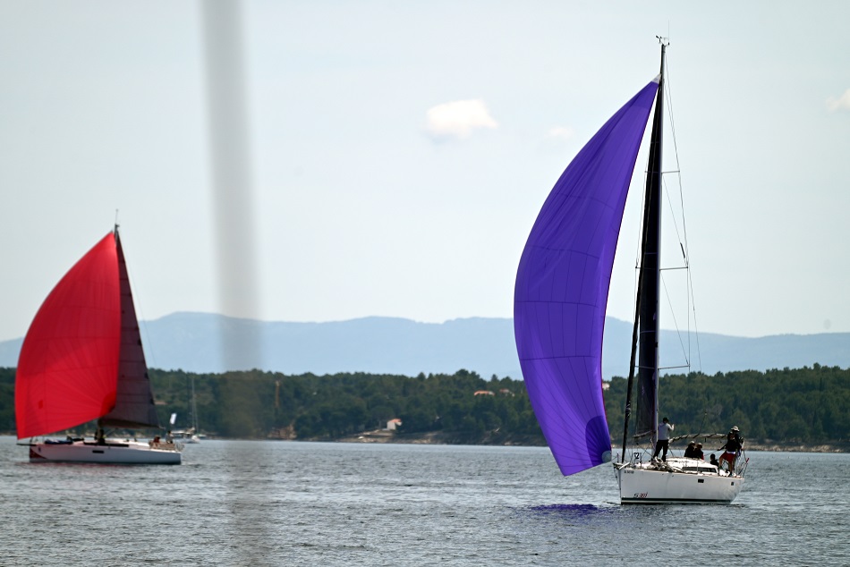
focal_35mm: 300
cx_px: 425
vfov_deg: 4.6
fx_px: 7085
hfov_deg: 6.9
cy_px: 284
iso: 100
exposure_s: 1/1000
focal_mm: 300
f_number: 5.6
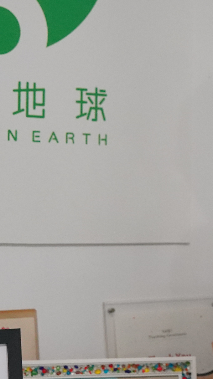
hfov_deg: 11.1
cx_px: 244
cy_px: 150
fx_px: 1075
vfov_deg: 20.0
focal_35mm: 107
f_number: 4
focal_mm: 31
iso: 3200
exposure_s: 1/160
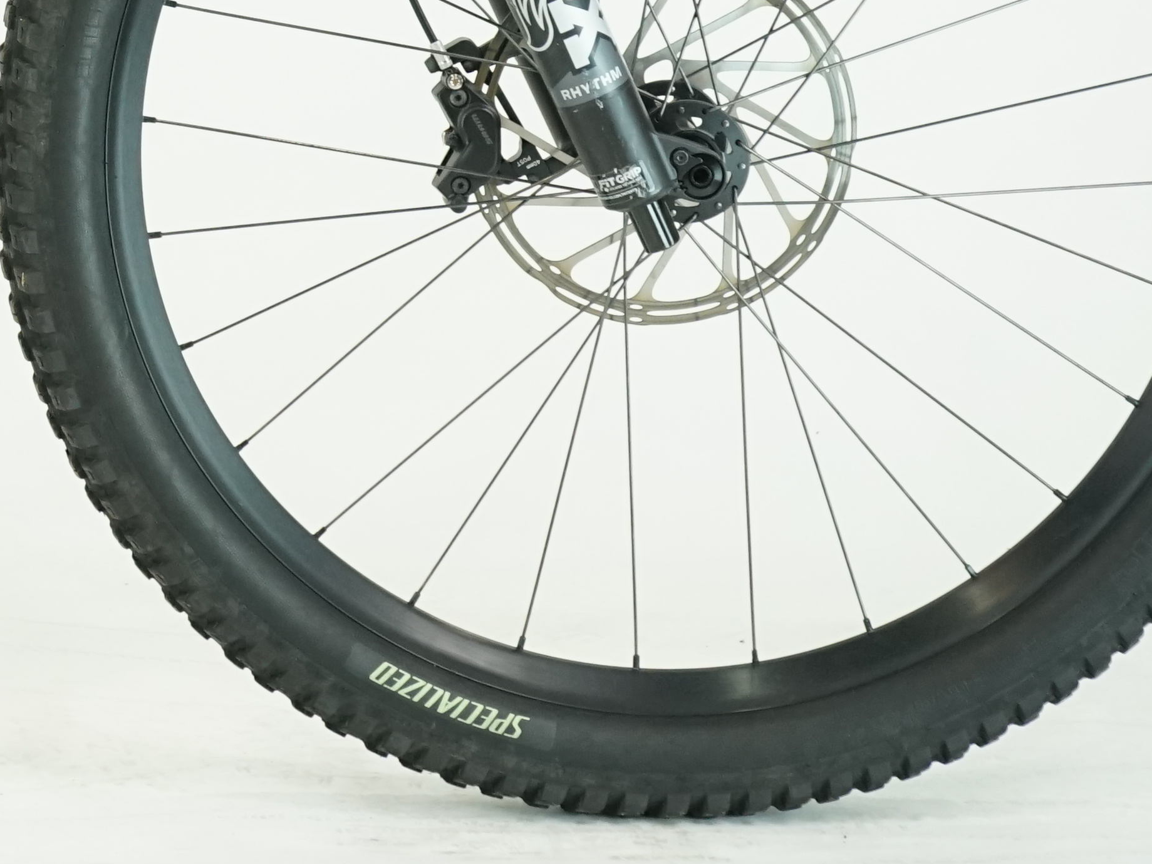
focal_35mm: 160
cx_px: -477
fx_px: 5324
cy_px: -336
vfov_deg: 9.1
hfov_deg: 11.9
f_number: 5.6
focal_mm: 51
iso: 1600
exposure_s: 1/200
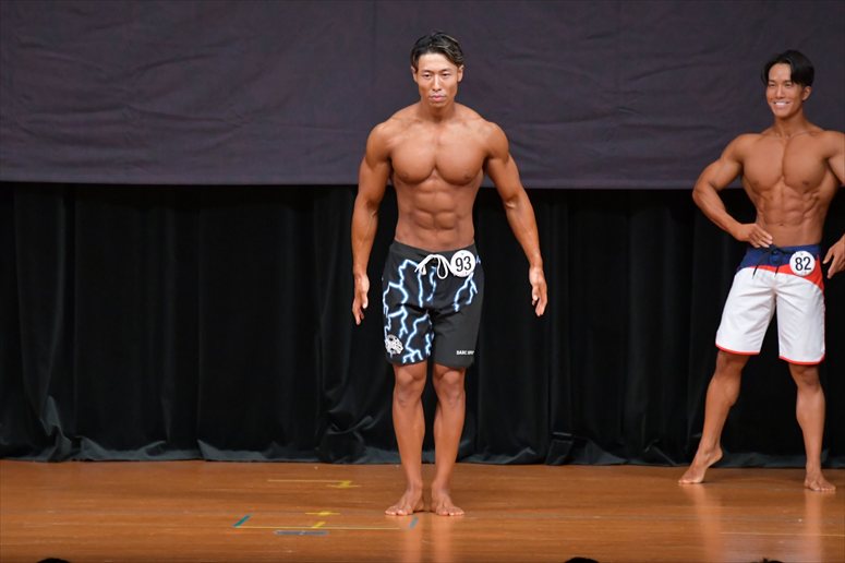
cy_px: 282
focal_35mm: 285
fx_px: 6686
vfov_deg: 4.8
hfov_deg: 7.2
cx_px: 422
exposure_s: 1/400
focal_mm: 190
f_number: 5.6
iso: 5000
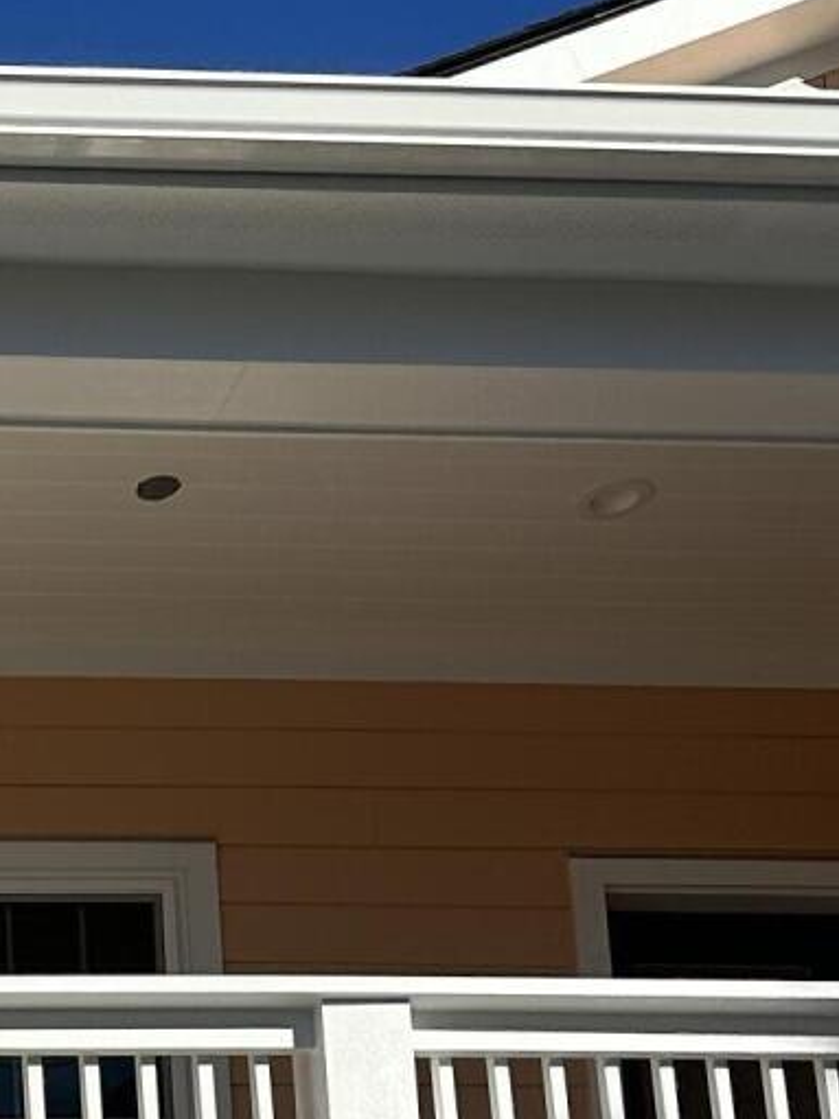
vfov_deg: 18.4
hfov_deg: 14.0
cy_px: 1699
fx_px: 3039
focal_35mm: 94
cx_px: -673
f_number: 1.78
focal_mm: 6.86
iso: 80
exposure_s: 1/7576
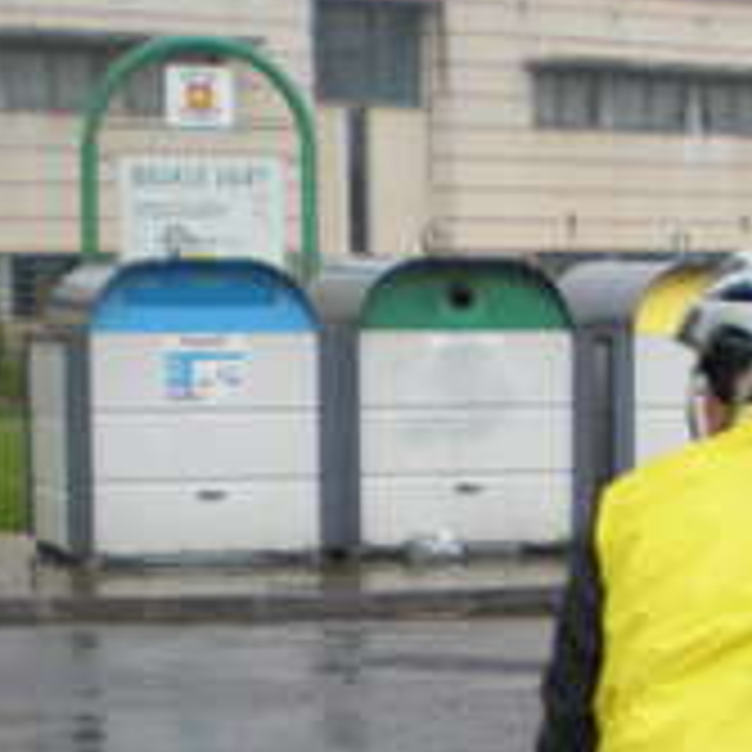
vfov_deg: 14.1
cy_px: 797
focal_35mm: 121
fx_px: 2974
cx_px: 666
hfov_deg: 14.3
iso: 98
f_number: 3.1
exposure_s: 1/67.3
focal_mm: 6.3
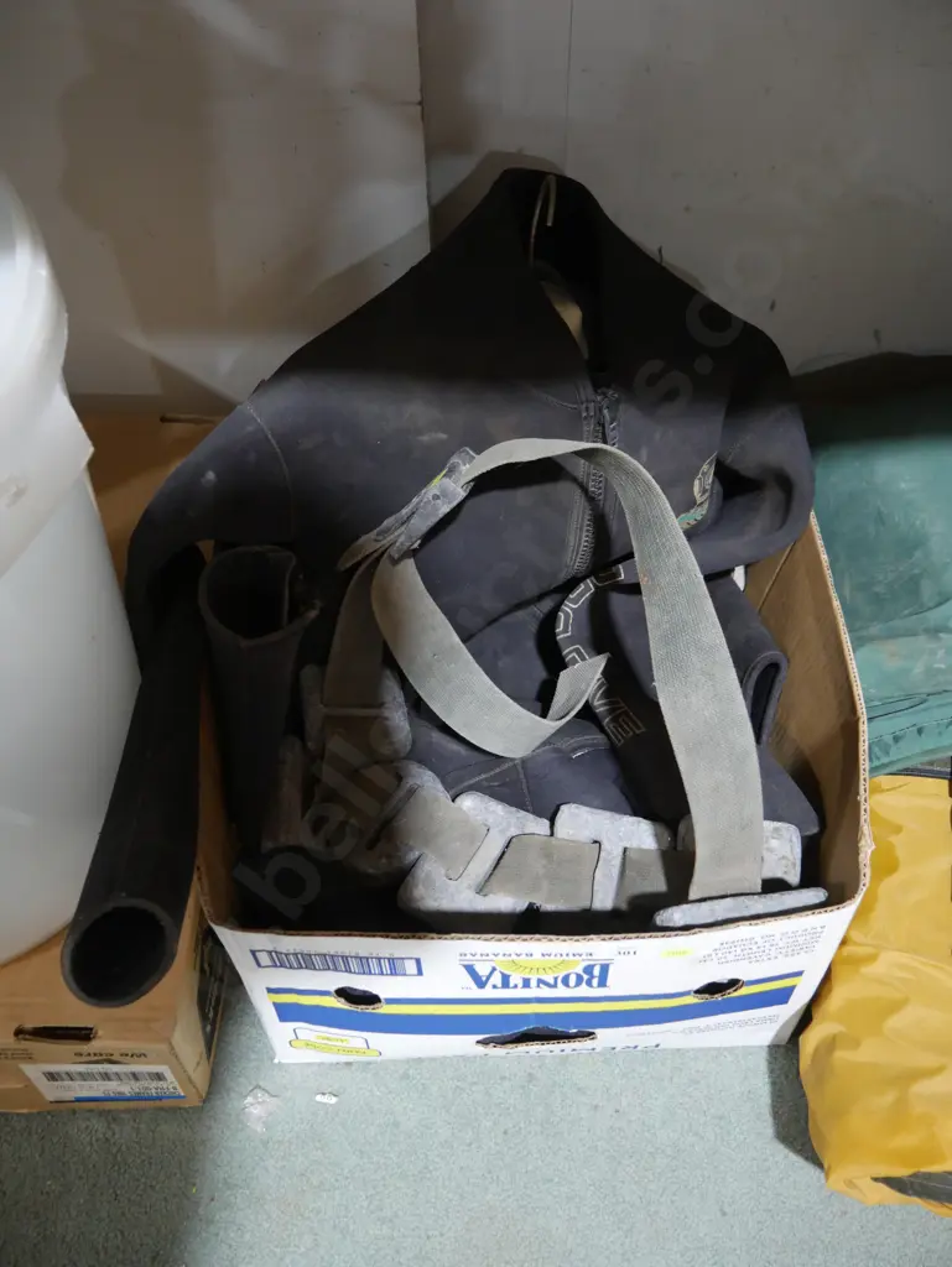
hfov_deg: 46.8
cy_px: 634
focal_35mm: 30
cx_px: 476
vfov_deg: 59.9
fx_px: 1099
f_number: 3.6
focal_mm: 15
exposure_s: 1/60
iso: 1000
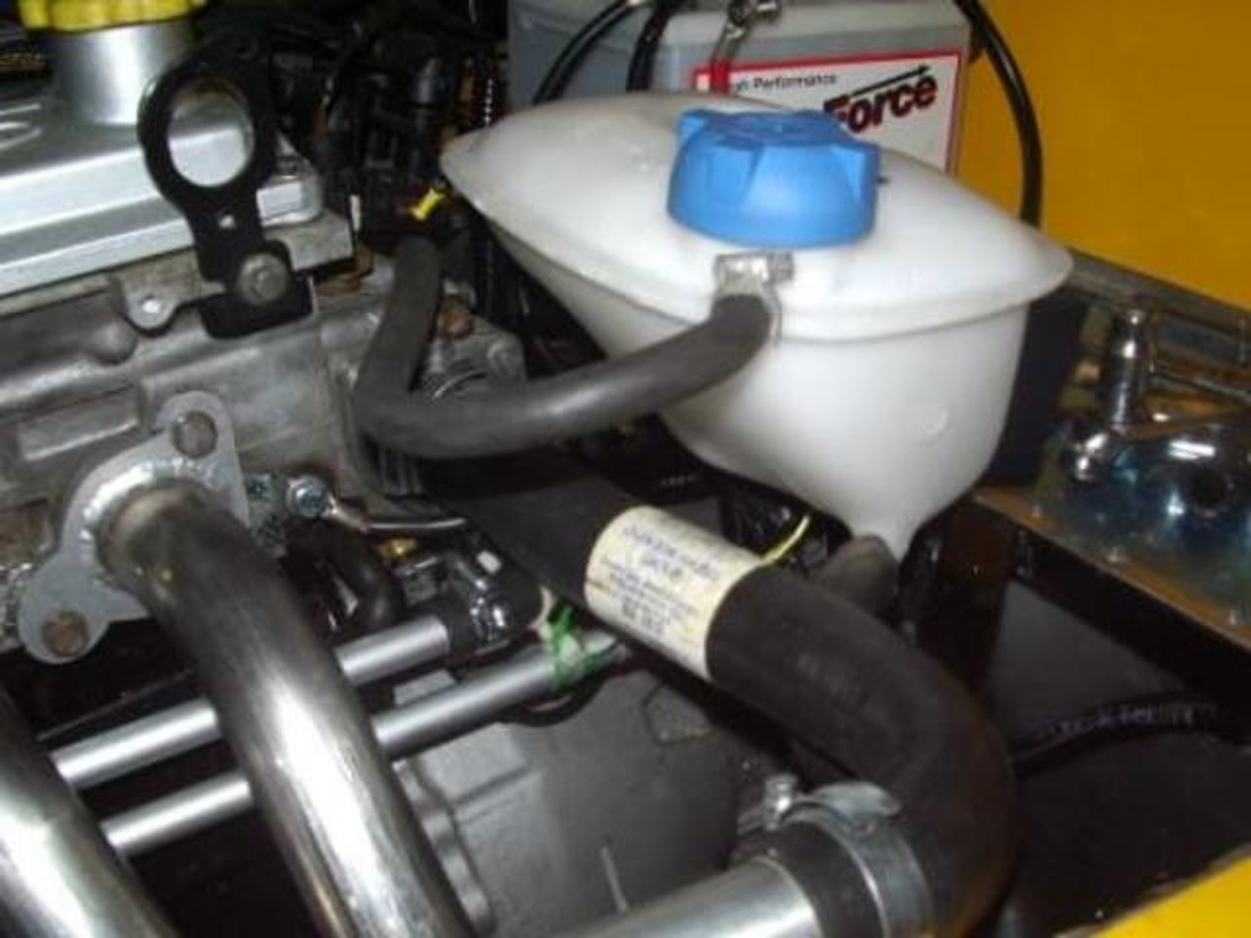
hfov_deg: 49.0
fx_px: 1373
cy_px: 469
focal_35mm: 38
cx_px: 626
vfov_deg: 37.7
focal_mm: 5.8
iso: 100
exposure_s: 1/40
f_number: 4.3
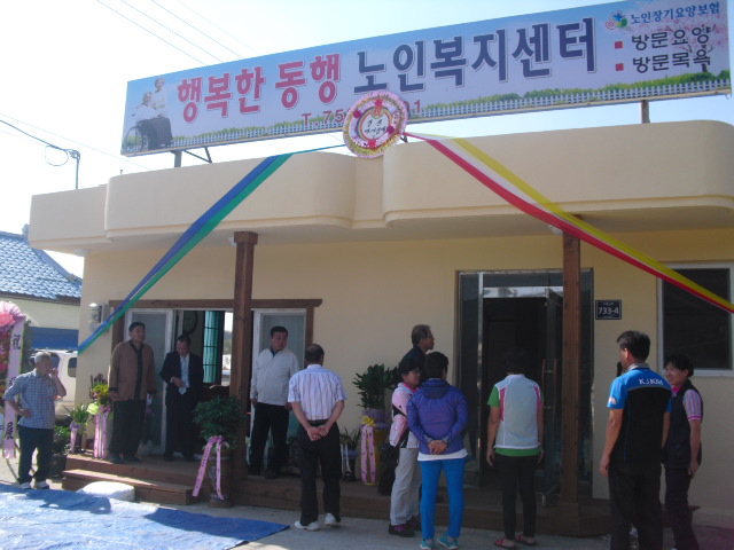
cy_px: 275
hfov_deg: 51.4
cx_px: 367
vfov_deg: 39.7
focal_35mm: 36
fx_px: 763
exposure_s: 1/125
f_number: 7.8
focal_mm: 6.3
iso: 100
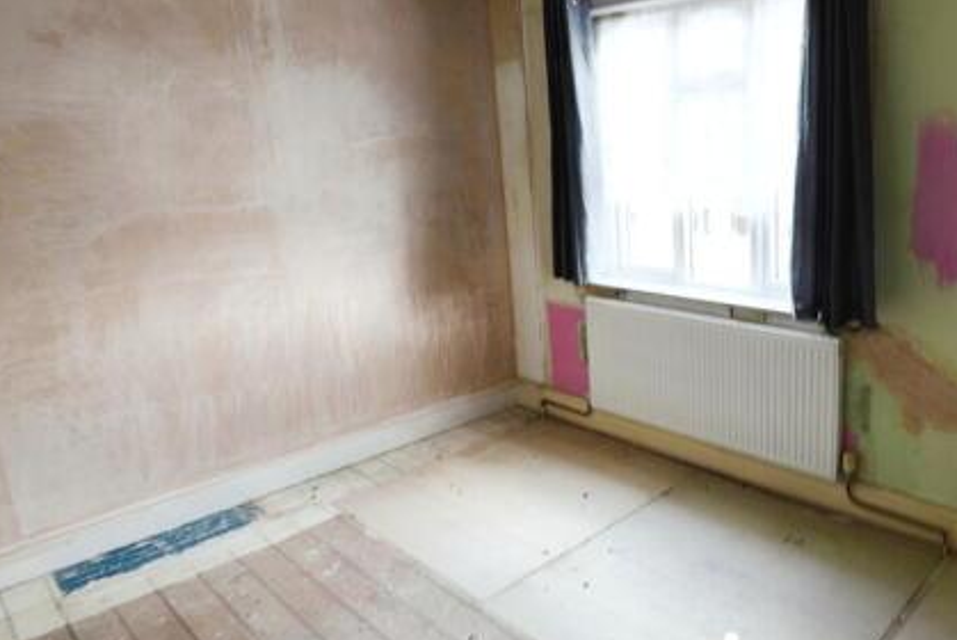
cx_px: 612
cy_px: 346
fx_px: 665
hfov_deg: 70.0
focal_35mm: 25
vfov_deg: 51.3
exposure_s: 1/13
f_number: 4
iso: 100
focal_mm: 16
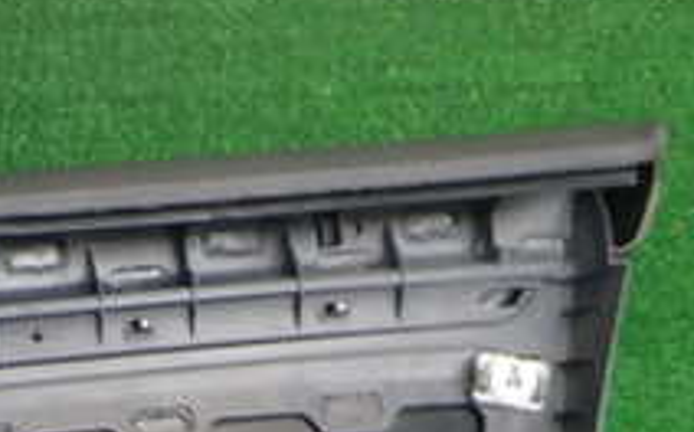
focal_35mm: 90
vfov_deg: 13.5
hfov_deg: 21.0
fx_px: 1700
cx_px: -206
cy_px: 687
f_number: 2.3
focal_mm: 5.4
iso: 200
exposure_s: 1/80
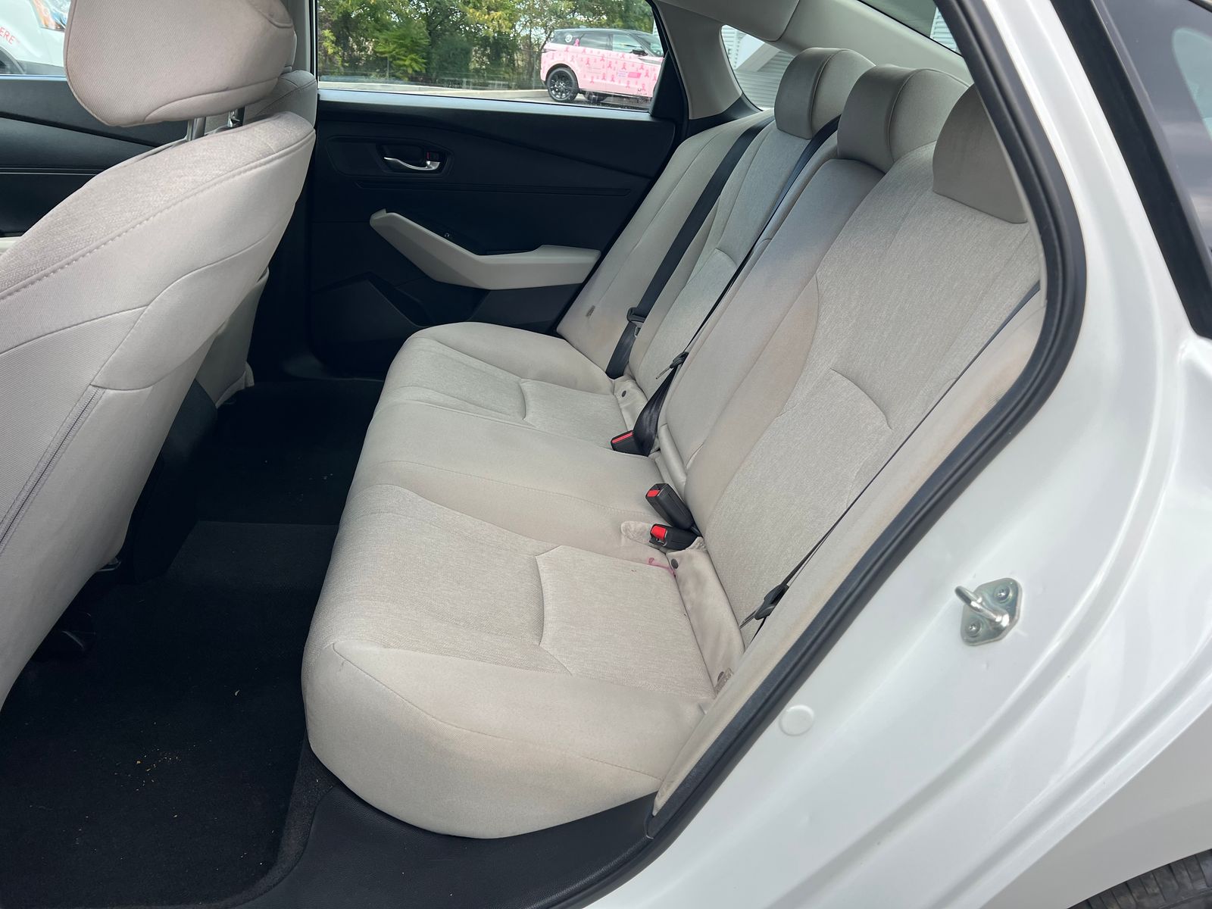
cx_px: 606
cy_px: 454
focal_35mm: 26
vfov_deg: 53.1
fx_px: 910
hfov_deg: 67.3
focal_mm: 5.7
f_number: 1.5
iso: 50
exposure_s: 1/607
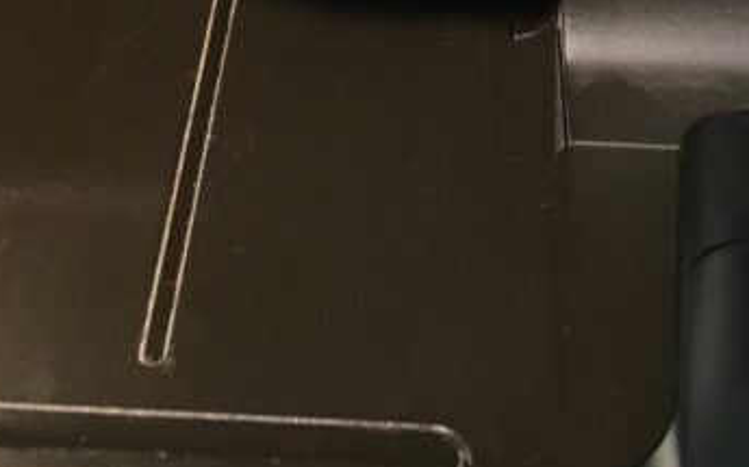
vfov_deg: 8.8
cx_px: 158
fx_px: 2794
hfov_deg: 15.2
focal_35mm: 137
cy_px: -560
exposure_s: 1/30
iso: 40
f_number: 2.2
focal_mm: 4.15
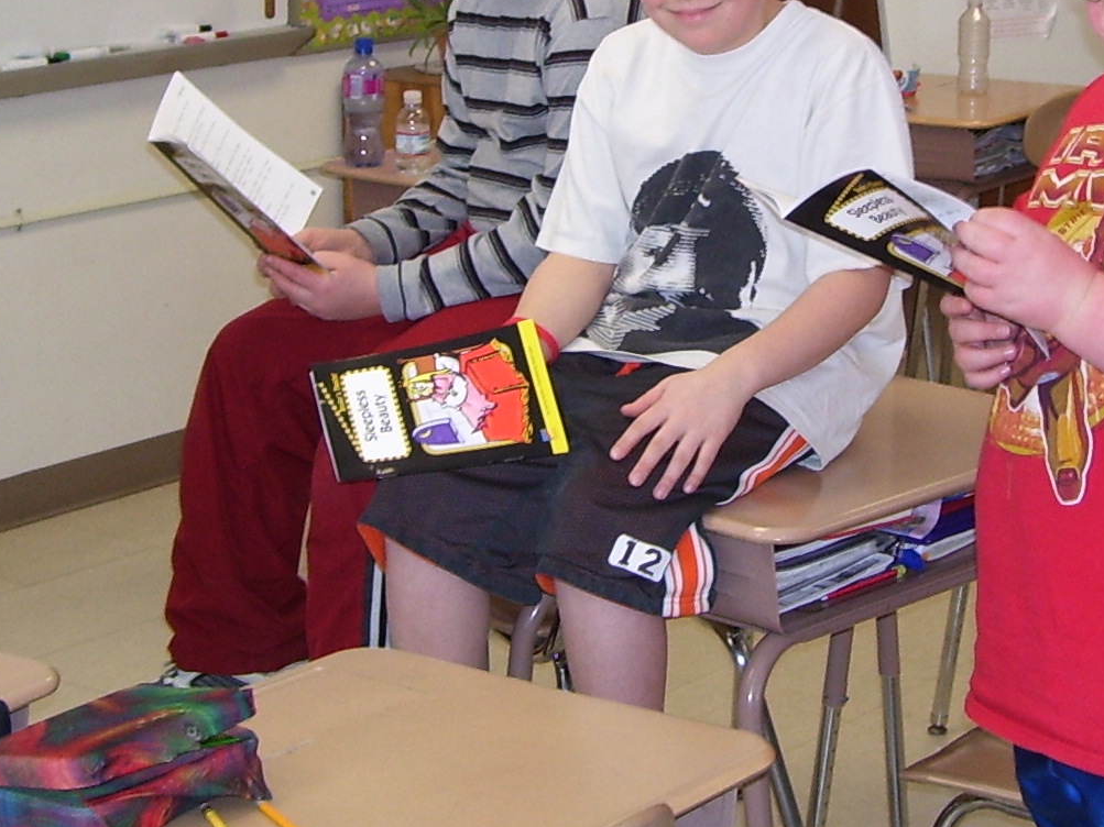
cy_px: 132
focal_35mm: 95
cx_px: 609
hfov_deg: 20.6
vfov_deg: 15.4
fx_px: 3029
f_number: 2.7
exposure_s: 1/60
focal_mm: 6
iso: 80
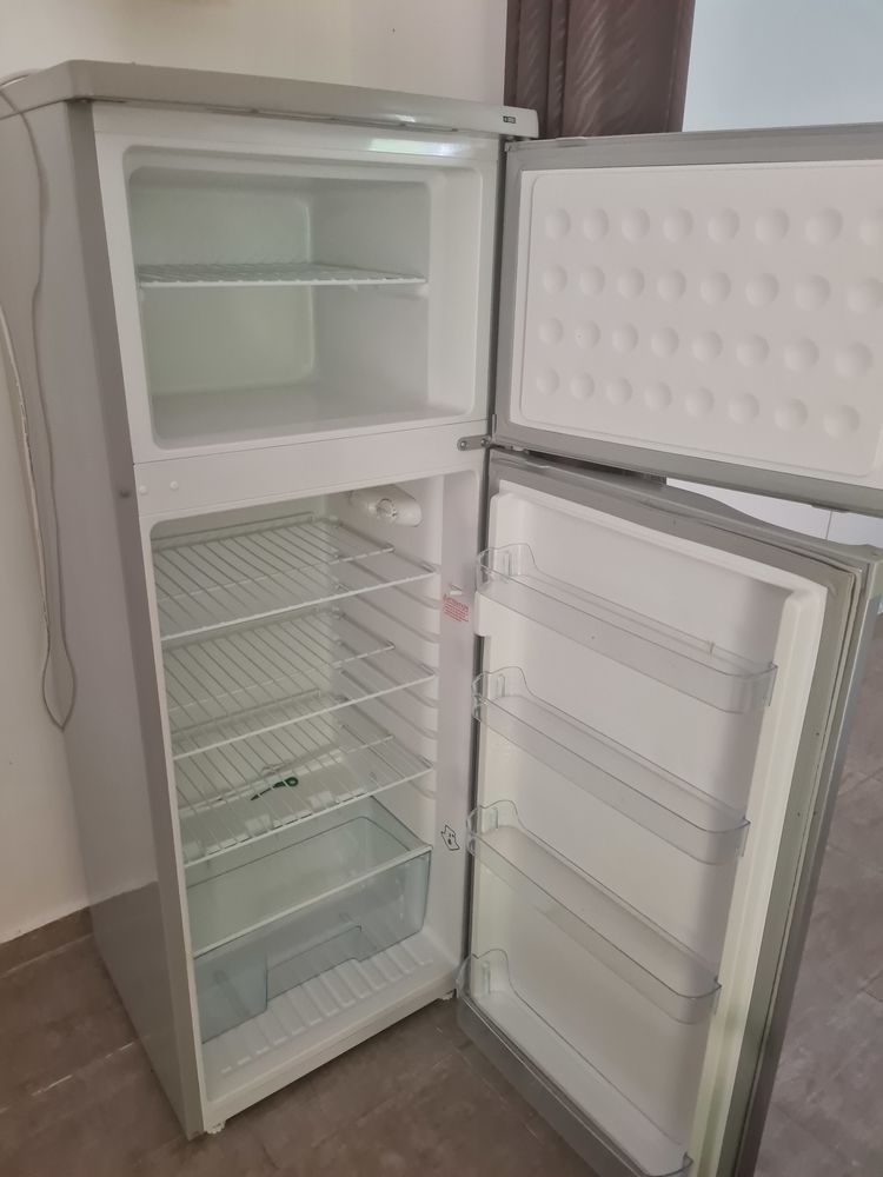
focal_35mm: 26
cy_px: 588
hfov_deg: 53.1
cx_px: 442
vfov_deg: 67.3
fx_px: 884
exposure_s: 1/40
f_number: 1.8
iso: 640
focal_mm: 5.4
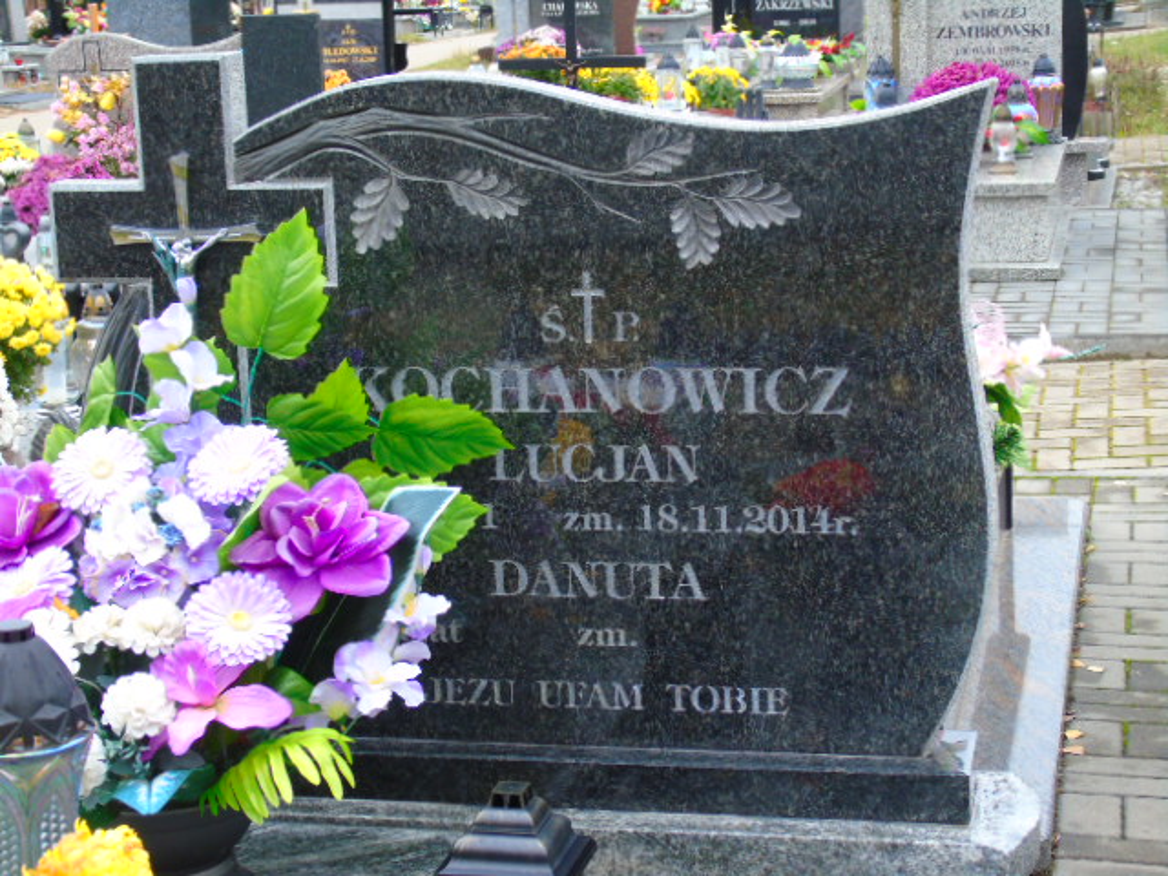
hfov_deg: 27.4
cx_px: 584
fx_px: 2396
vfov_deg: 20.7
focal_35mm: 71
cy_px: 438
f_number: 4.7
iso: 200
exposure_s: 1/30
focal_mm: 13
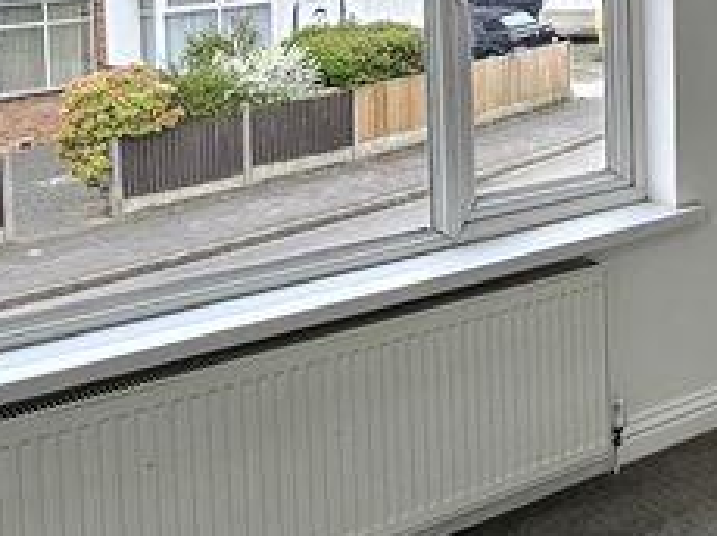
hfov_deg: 28.5
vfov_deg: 23.6
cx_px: 882
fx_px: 1200
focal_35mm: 58
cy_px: -50
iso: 50
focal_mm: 2.2
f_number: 2.2
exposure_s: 1/50
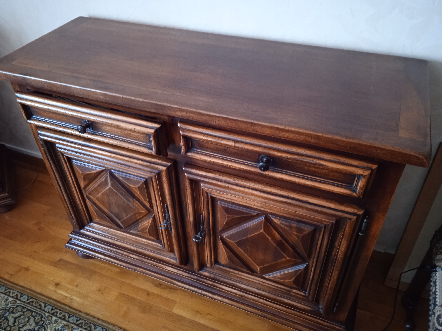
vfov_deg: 49.7
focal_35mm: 28
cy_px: 166
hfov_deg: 63.4
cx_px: 221
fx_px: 358
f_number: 2.2
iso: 995
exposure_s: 1/14.3
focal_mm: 3.43
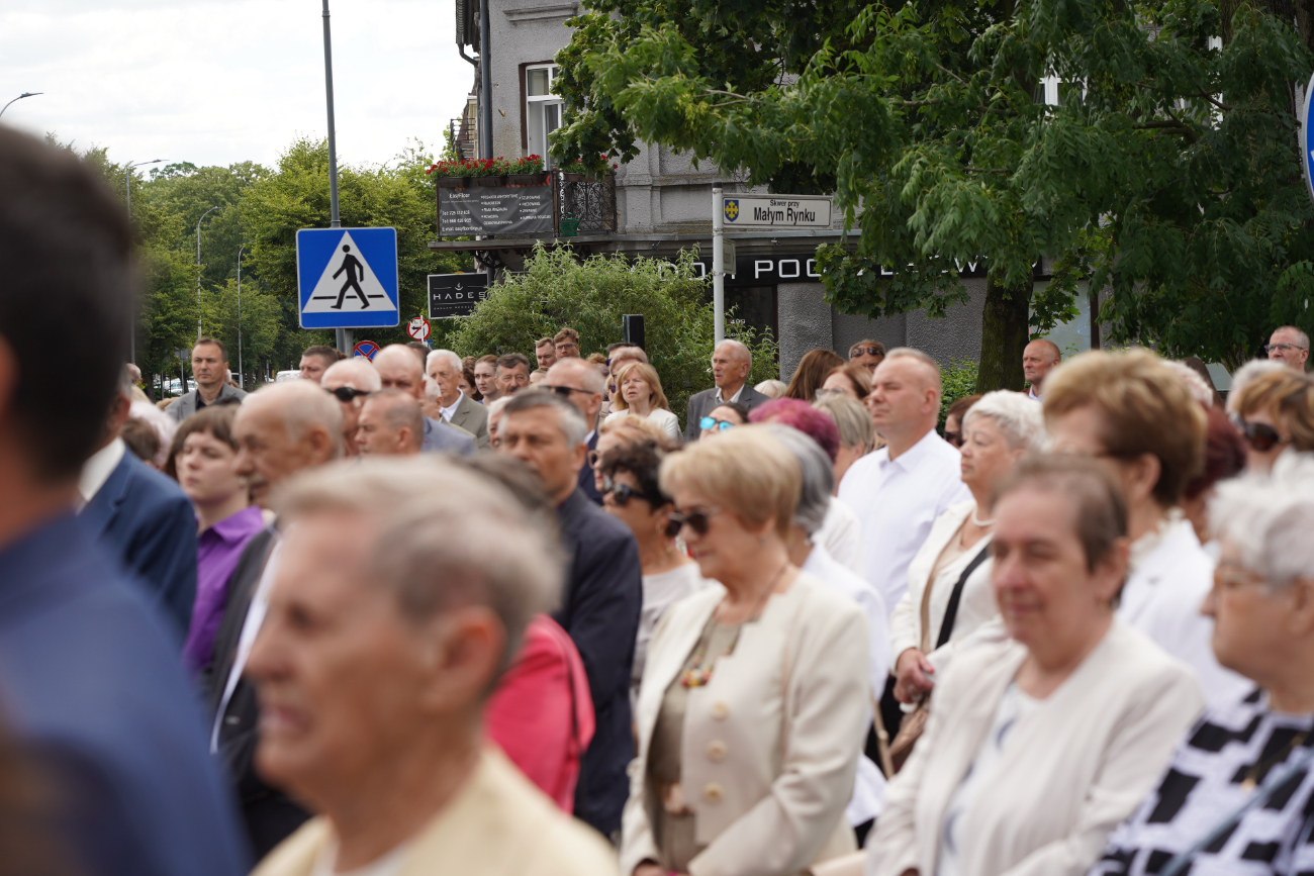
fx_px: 3833
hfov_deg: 19.5
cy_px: 438
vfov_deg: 13.0
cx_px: 657
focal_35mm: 105
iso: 100
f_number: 6.3
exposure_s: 1/160
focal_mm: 105
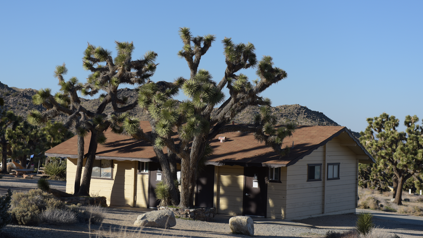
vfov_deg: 14.1
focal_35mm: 86
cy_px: 107
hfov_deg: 24.7
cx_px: 223
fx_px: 965
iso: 100
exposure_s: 1/1000
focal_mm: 70
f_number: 4.5
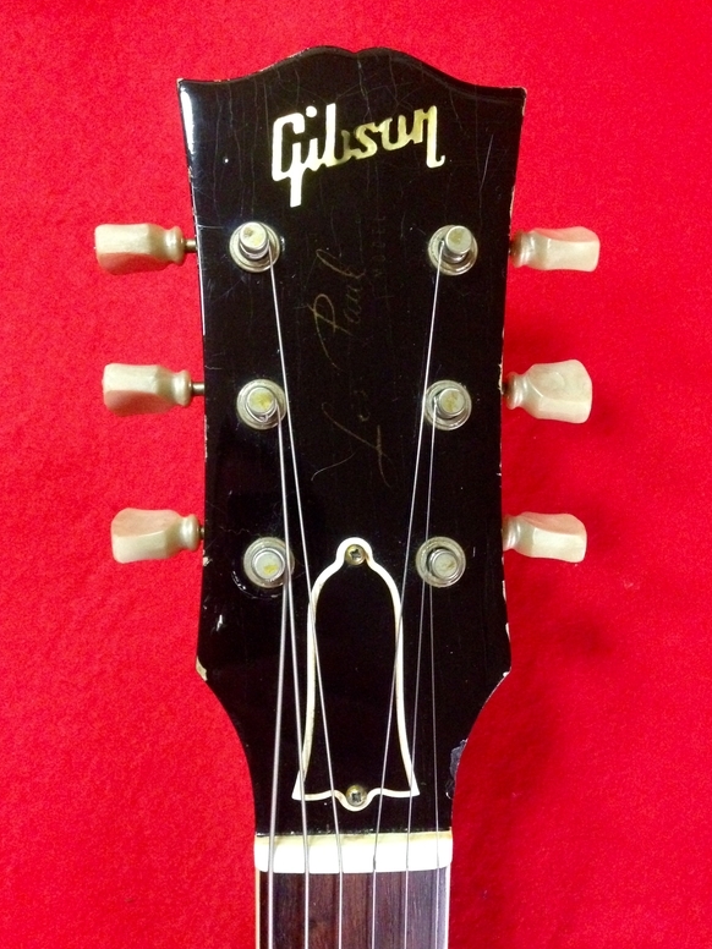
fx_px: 932
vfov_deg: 54.0
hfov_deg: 41.8
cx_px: 357
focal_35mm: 34
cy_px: 476
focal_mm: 4.12
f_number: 2.4
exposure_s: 1/17
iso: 800
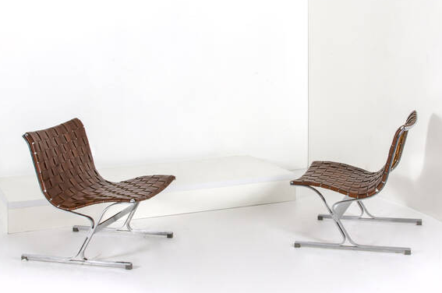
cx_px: 233
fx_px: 817
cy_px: 143
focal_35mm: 67
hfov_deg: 30.3
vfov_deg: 20.3
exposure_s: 1/160
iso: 100
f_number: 20
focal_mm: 35
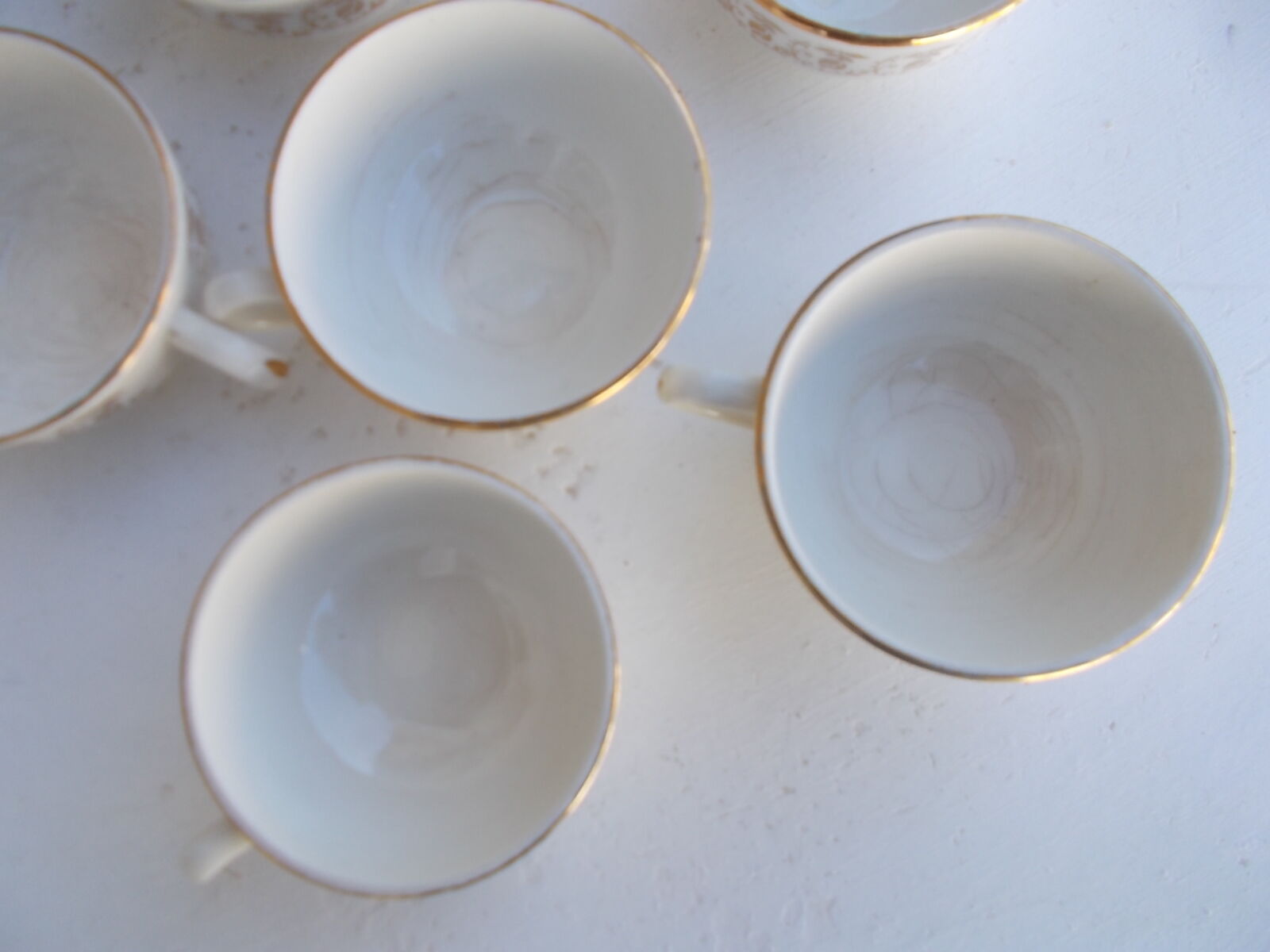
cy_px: 476
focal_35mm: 26
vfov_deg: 53.1
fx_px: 954
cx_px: 635
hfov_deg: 67.3
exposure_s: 1/160
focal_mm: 4.6
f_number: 3.2
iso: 80
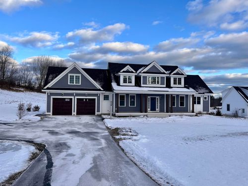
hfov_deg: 67.3
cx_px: 124
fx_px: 186
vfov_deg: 53.1
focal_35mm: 26
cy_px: 93
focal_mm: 5.1
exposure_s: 1/1623
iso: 50
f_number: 1.6
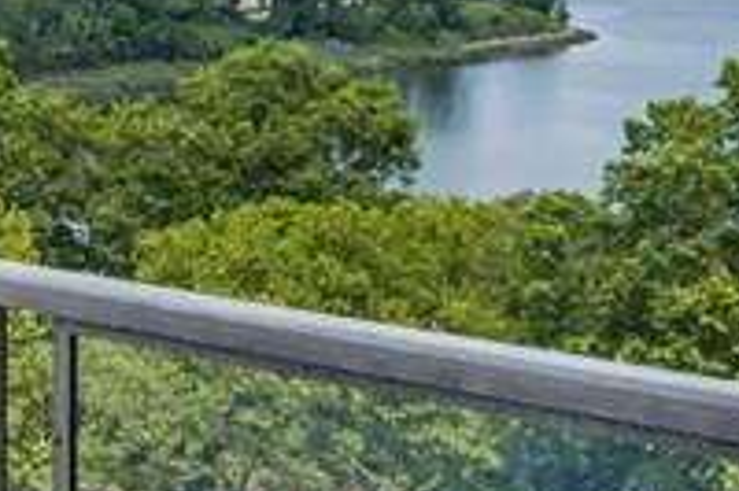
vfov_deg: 12.1
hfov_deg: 16.1
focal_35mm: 112
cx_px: -480
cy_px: 30
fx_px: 2297
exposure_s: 1/2000
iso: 200
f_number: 8
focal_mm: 14
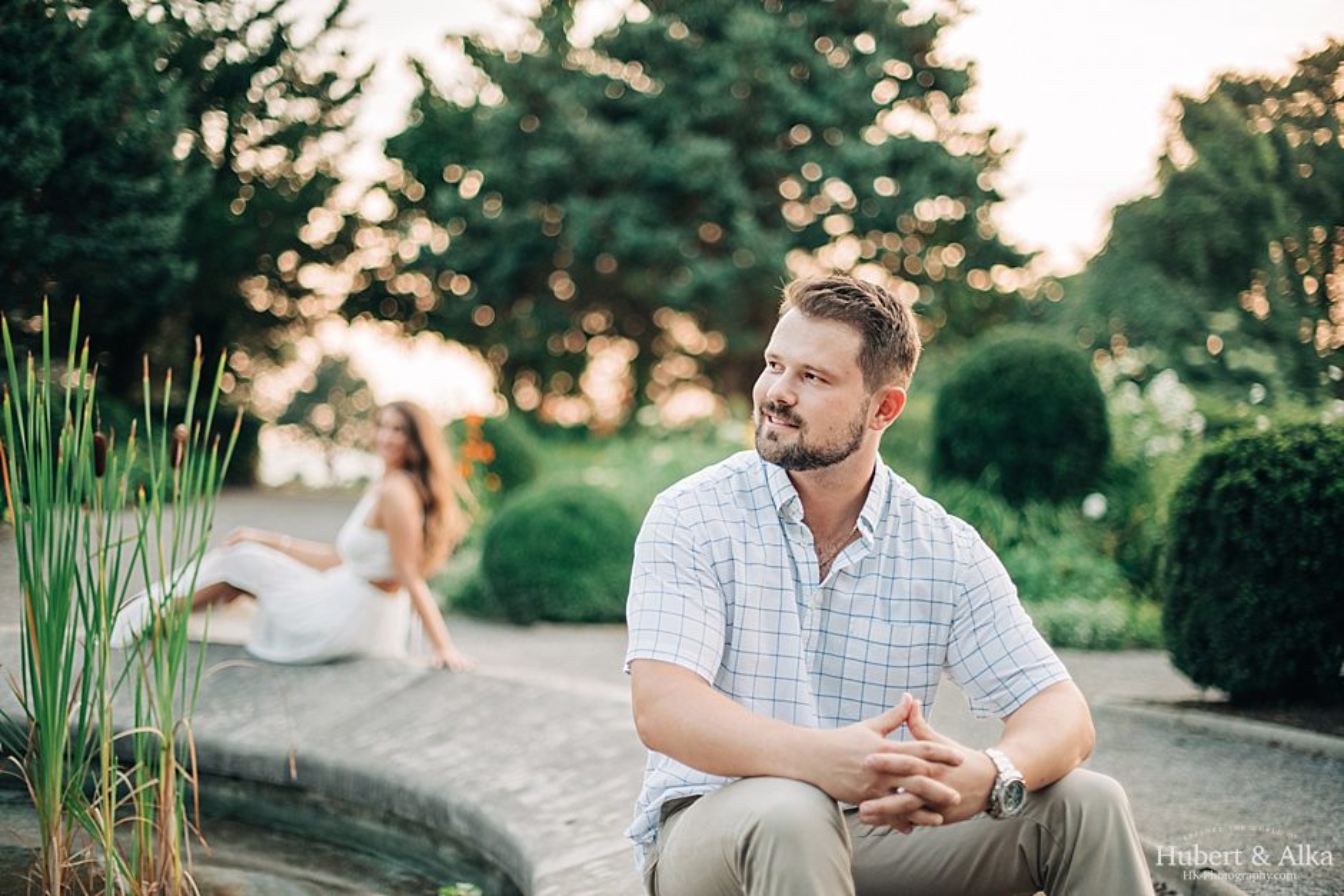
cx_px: 672
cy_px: 448
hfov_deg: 39.6
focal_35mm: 50
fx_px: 1867
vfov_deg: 27.0
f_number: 1.4
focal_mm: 50
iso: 400
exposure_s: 1/1600
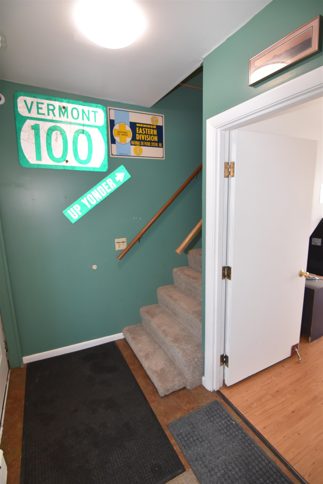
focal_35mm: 16
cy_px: 242
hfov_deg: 72.1
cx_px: 162
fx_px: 222
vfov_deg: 95.0
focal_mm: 11
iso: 800
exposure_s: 1/80
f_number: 4.5
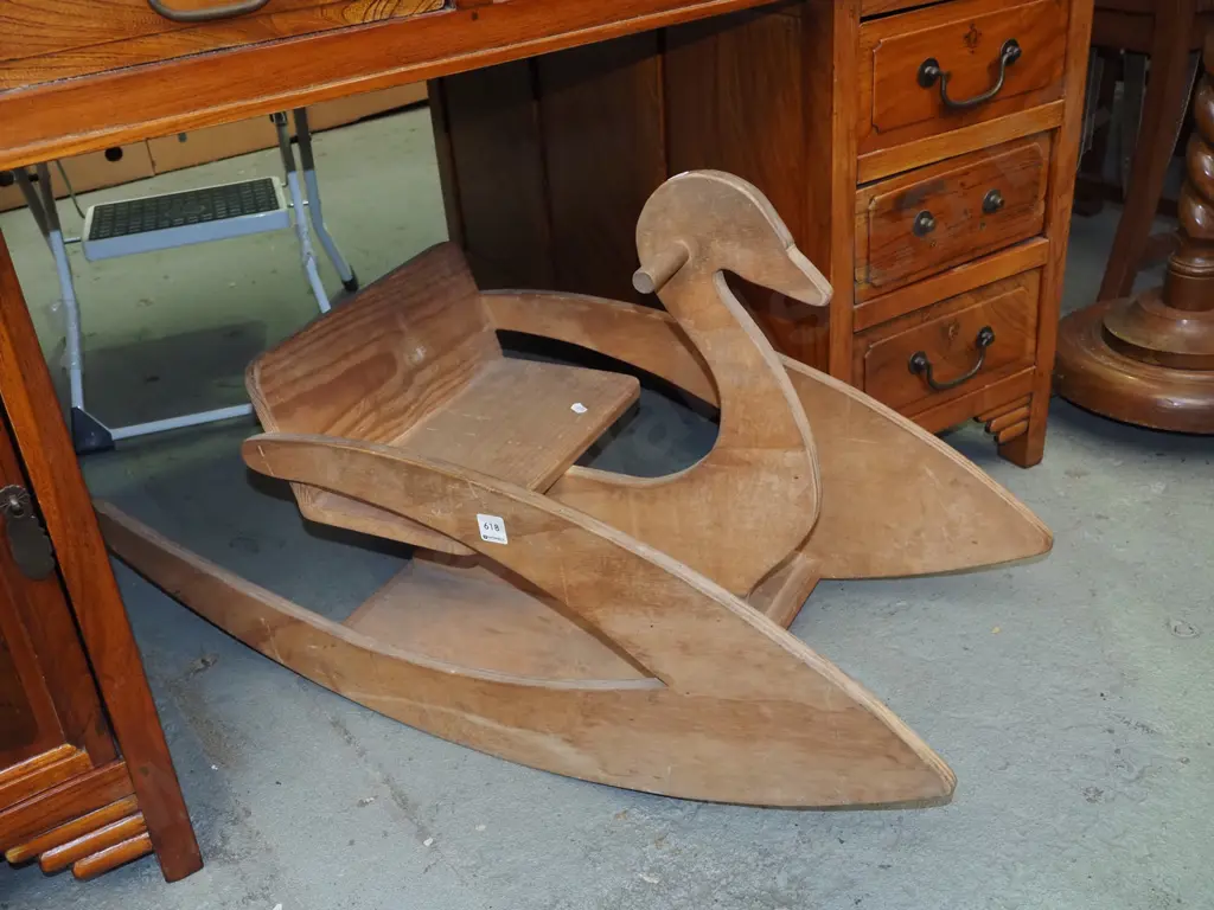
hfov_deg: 51.4
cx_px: 607
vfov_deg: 39.7
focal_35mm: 36
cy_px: 455
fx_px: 1263
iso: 2500
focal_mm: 18
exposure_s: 1/160
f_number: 5.6
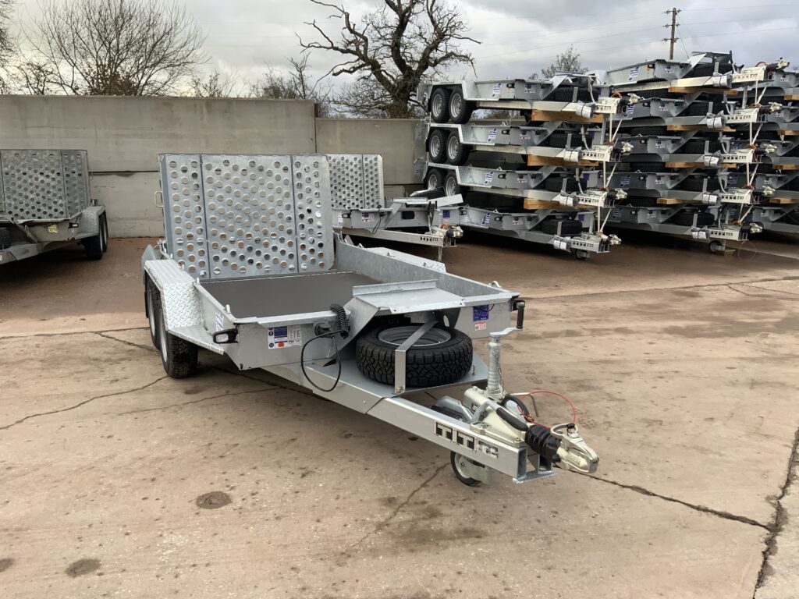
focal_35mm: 29
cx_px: 400
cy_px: 300
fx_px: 669
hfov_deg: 61.7
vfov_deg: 48.2
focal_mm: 3
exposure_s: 1/307
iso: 16
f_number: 1.8
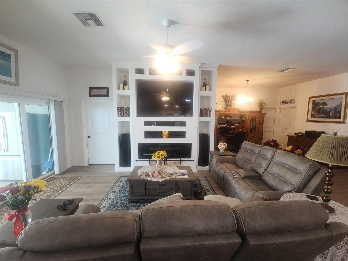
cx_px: 174
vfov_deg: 89.9
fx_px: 131
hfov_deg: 106.2
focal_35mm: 13
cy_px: 130
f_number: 2.2
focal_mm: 2.2
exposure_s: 1/60
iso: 320
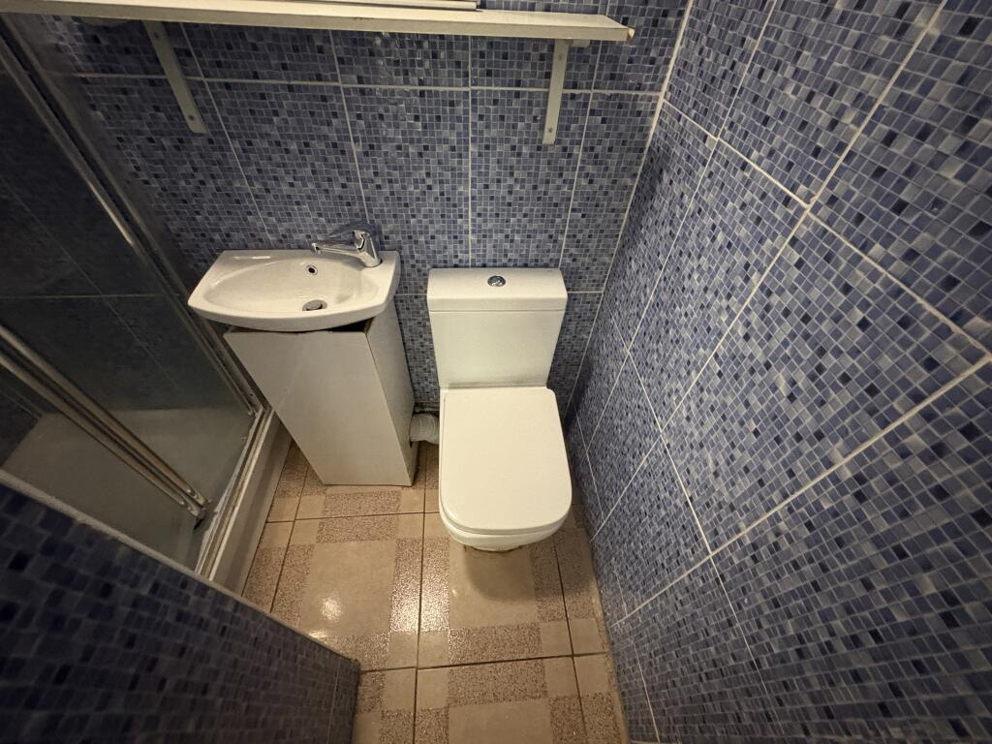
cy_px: 372
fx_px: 401
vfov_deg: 85.7
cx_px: 496
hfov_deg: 102.1
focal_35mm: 14
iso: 1000
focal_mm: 2.22
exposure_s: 1/25
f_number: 2.2
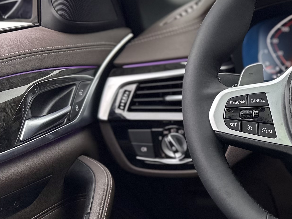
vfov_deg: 18.9
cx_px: 355
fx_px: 658
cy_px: 112
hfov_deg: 22.9
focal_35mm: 78
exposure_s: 1/99
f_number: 1.78
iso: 80
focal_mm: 6.86
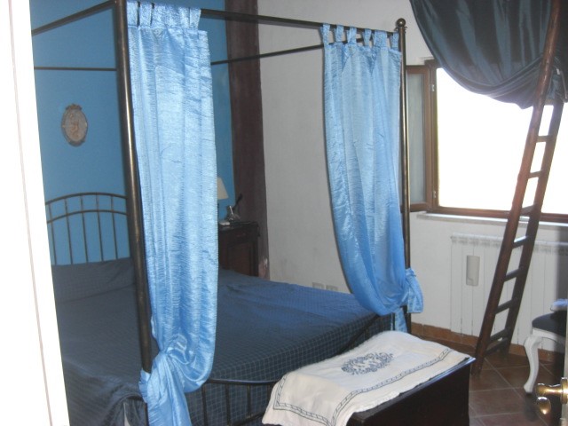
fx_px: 624
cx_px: 284
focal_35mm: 38
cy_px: 213
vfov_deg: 37.7
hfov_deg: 49.0
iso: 200
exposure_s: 1/60
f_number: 2.8
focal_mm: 7.9
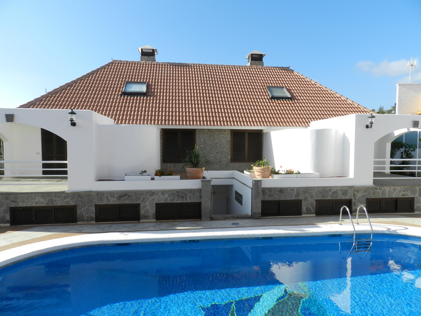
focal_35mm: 23
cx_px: 210
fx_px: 280
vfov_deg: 58.9
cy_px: 158
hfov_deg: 73.9
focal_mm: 4
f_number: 4
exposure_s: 1/800
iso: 160
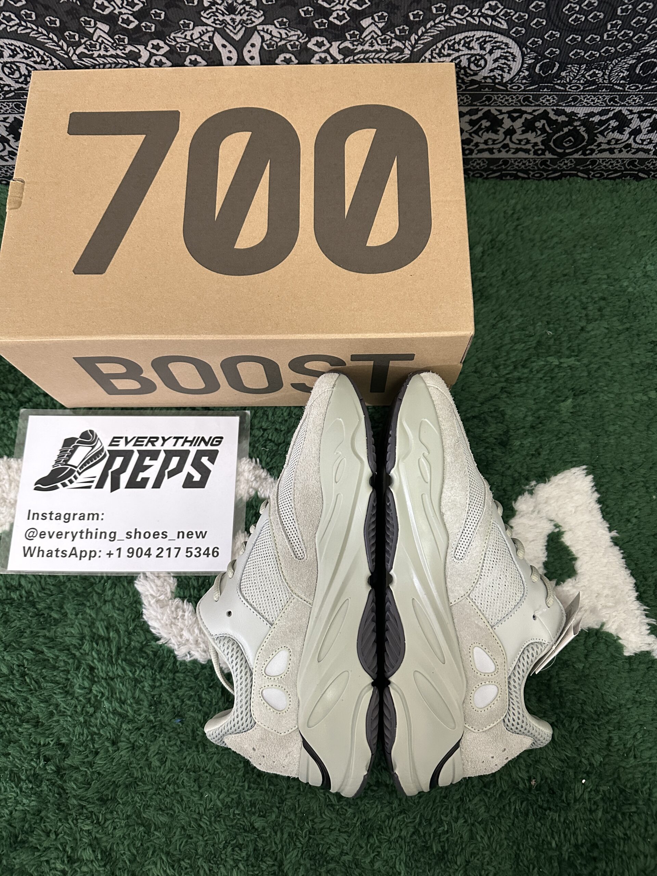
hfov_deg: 56.8
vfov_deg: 71.6
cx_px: 328
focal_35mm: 24
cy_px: 438
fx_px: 607
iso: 500
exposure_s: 1/50
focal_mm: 6.86
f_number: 1.78
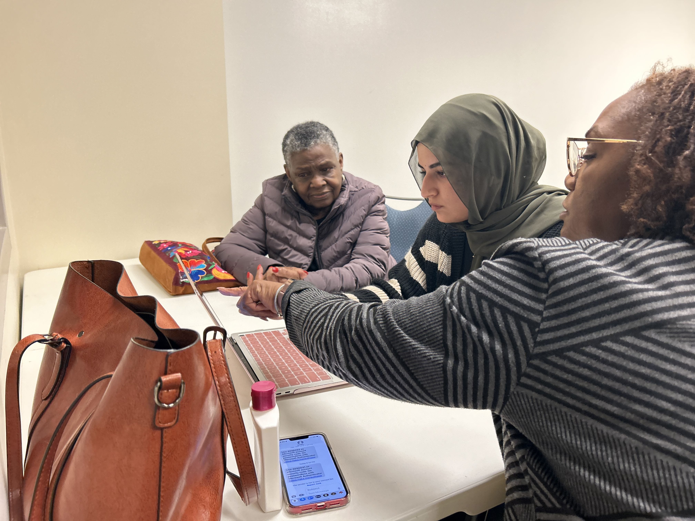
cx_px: 348
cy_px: 260
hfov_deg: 67.3
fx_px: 522
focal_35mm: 26
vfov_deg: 53.1
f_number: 1.5
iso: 200
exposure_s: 1/60
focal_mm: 5.7
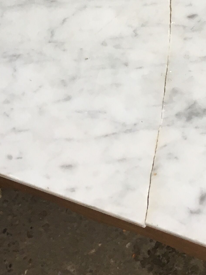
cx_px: 152
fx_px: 738
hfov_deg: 15.8
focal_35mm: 93
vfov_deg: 19.8
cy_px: -53
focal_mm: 4.15
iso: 32
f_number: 2.2
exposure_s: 1/33
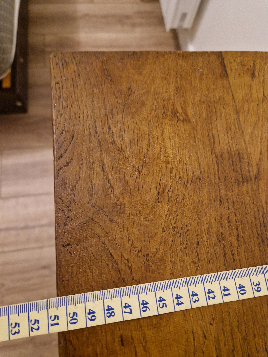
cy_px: 178
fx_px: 237
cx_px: 134
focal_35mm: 23
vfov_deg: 73.9
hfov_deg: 58.9
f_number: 1.8
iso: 800
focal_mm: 5.4
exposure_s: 1/50
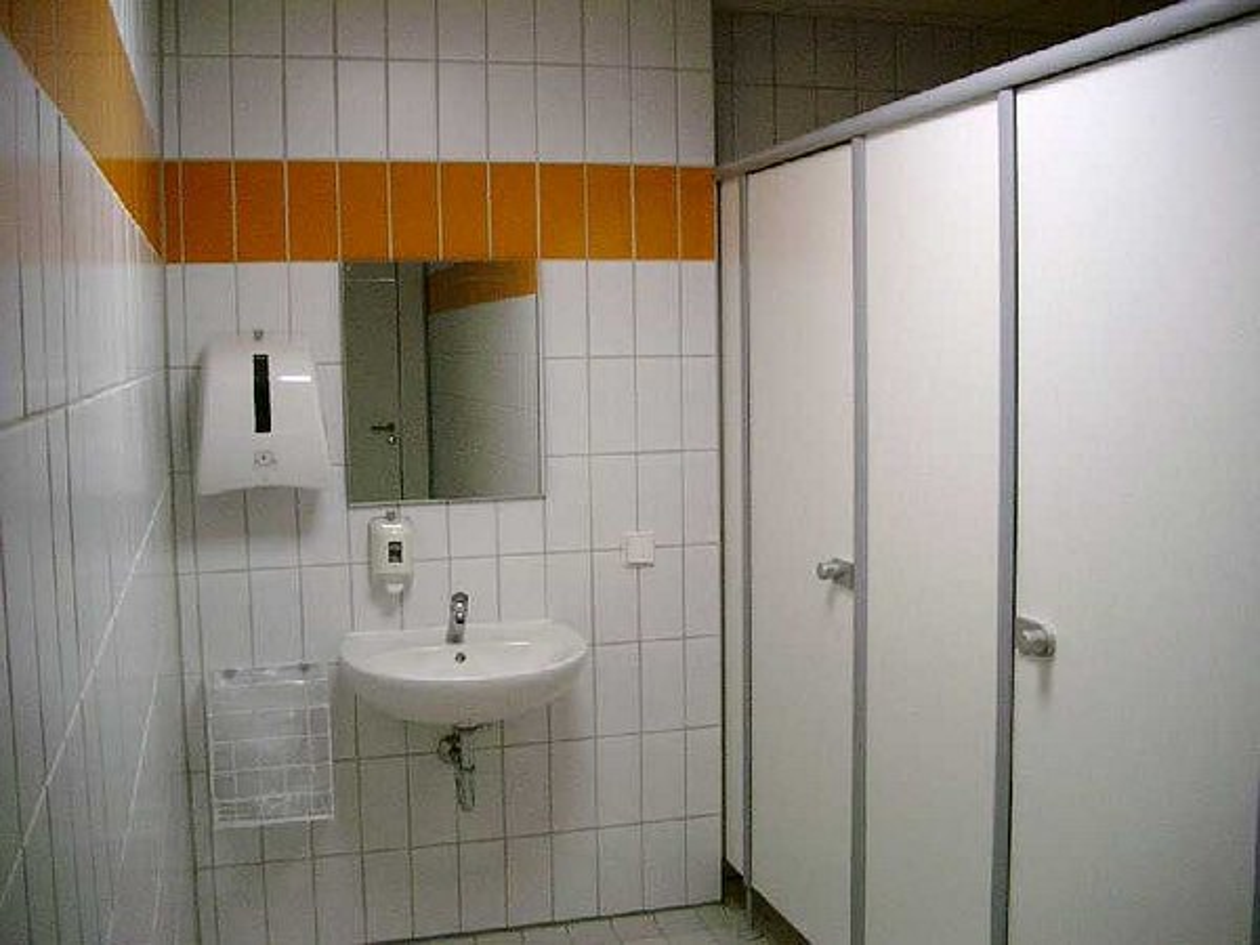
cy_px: 472
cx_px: 630
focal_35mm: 37
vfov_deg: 38.7
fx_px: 1347
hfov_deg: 50.1
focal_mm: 7.6
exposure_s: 1/100
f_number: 2.6
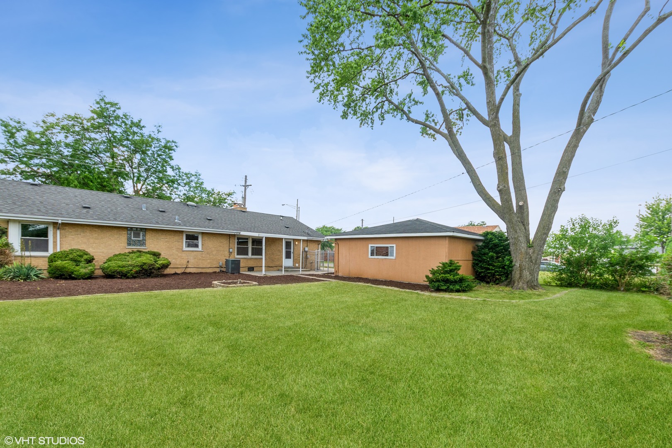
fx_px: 280
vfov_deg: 77.3
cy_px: 224
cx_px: 336
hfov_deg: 100.4
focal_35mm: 15
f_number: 7.1
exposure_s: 1/250
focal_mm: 10
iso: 250
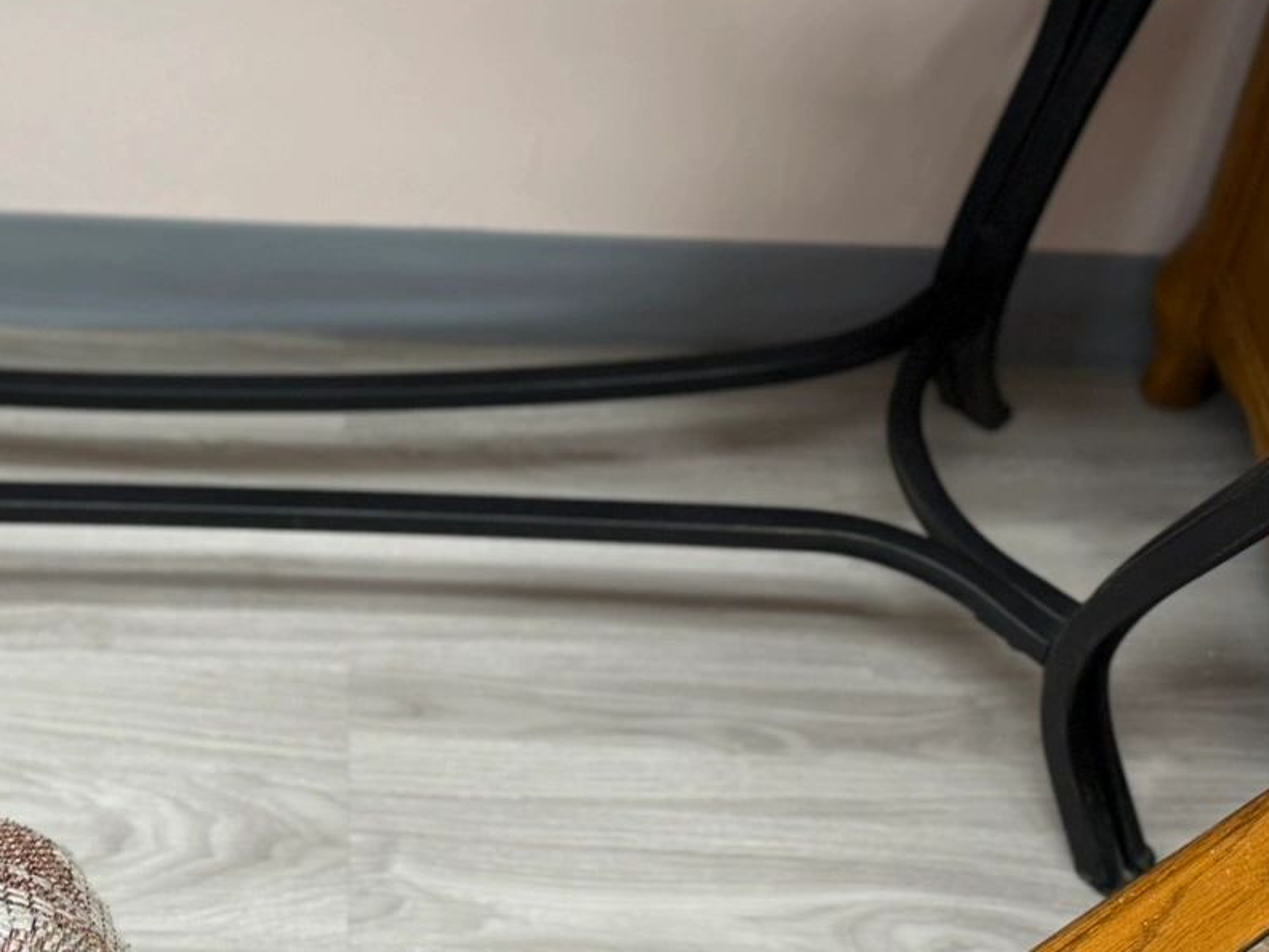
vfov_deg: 22.5
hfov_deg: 30.2
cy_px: -46
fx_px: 2273
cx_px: 202
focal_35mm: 62
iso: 125
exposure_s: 1/60
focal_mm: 6.76
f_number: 1.78
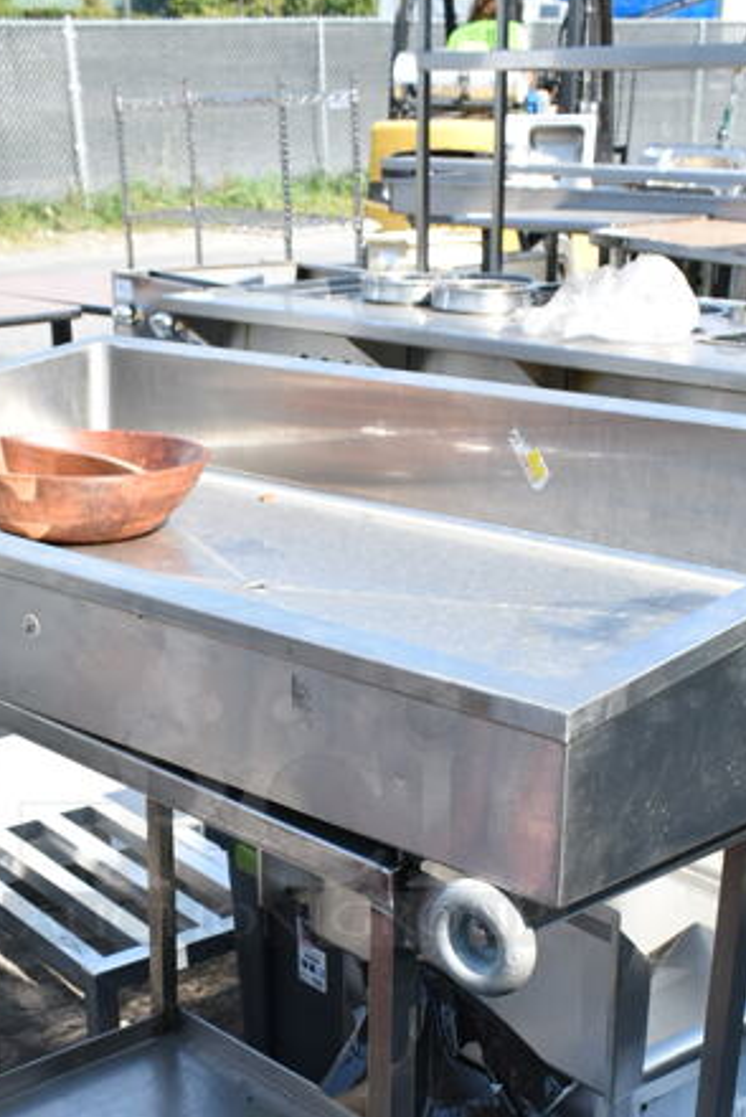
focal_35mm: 56
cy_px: 814
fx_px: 1738
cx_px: 287
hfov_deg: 24.2
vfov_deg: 35.0
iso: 100
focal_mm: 18
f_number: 6.3
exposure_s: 1/125
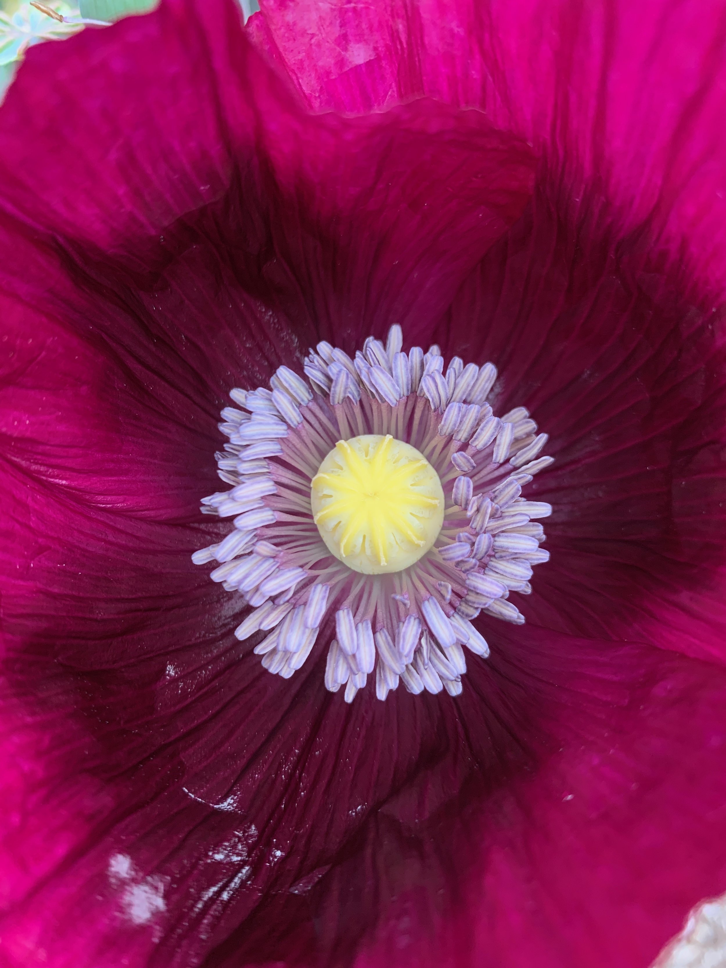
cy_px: 484
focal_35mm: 26
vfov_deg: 67.3
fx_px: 727
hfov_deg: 53.1
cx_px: 363
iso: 40
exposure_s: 1/121
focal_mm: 4.25
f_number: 1.8
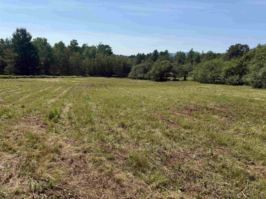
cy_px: 100
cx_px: 133
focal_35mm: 24
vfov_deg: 56.8
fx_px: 184
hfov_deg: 71.6
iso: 80
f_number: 1.78
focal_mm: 6.76
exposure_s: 1/5319
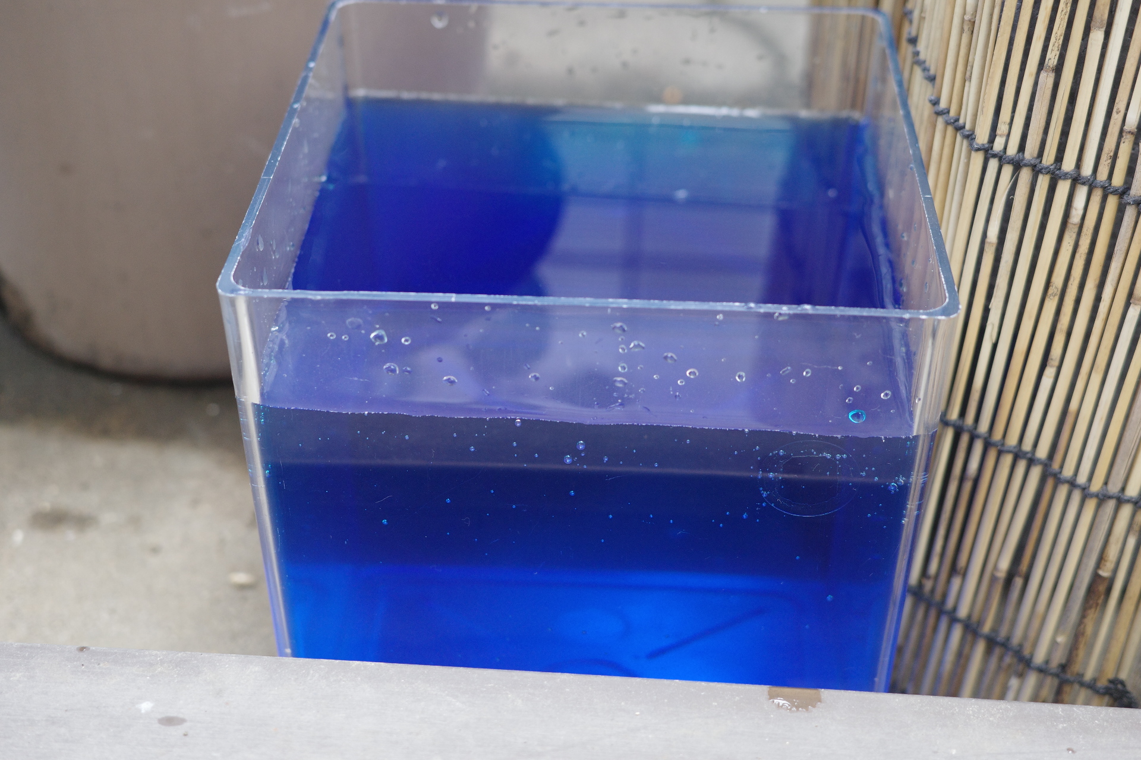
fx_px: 1585
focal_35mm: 50
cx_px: 570
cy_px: 380
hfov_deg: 39.6
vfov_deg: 27.0
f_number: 2.8
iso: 320
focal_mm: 26
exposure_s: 1/40
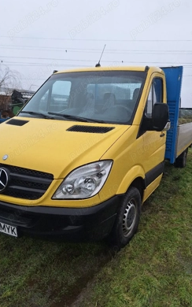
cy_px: 150
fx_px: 209
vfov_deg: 72.5
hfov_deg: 49.2
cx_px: 109
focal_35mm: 25
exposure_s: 1/769
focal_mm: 5.54
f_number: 1.8
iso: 40
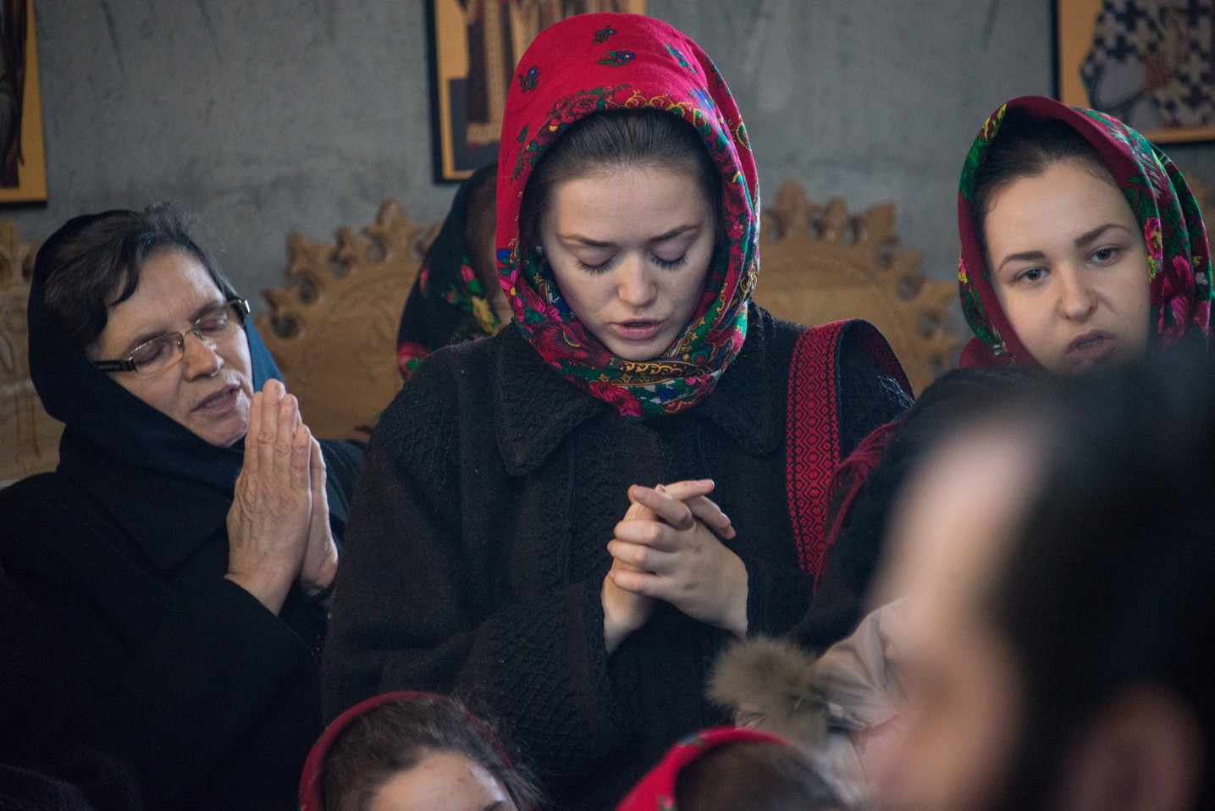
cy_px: 406
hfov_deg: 6.9
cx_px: 608
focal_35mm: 300
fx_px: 10129
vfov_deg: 4.6
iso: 3200
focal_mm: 300
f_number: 5.6
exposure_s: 1/50
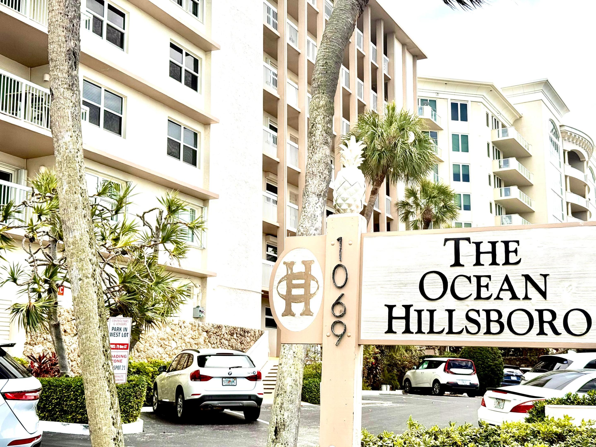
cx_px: 298
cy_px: 224
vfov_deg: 30.3
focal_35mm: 48
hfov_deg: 39.7
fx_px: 826
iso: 64
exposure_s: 1/3704
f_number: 1.78
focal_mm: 6.76
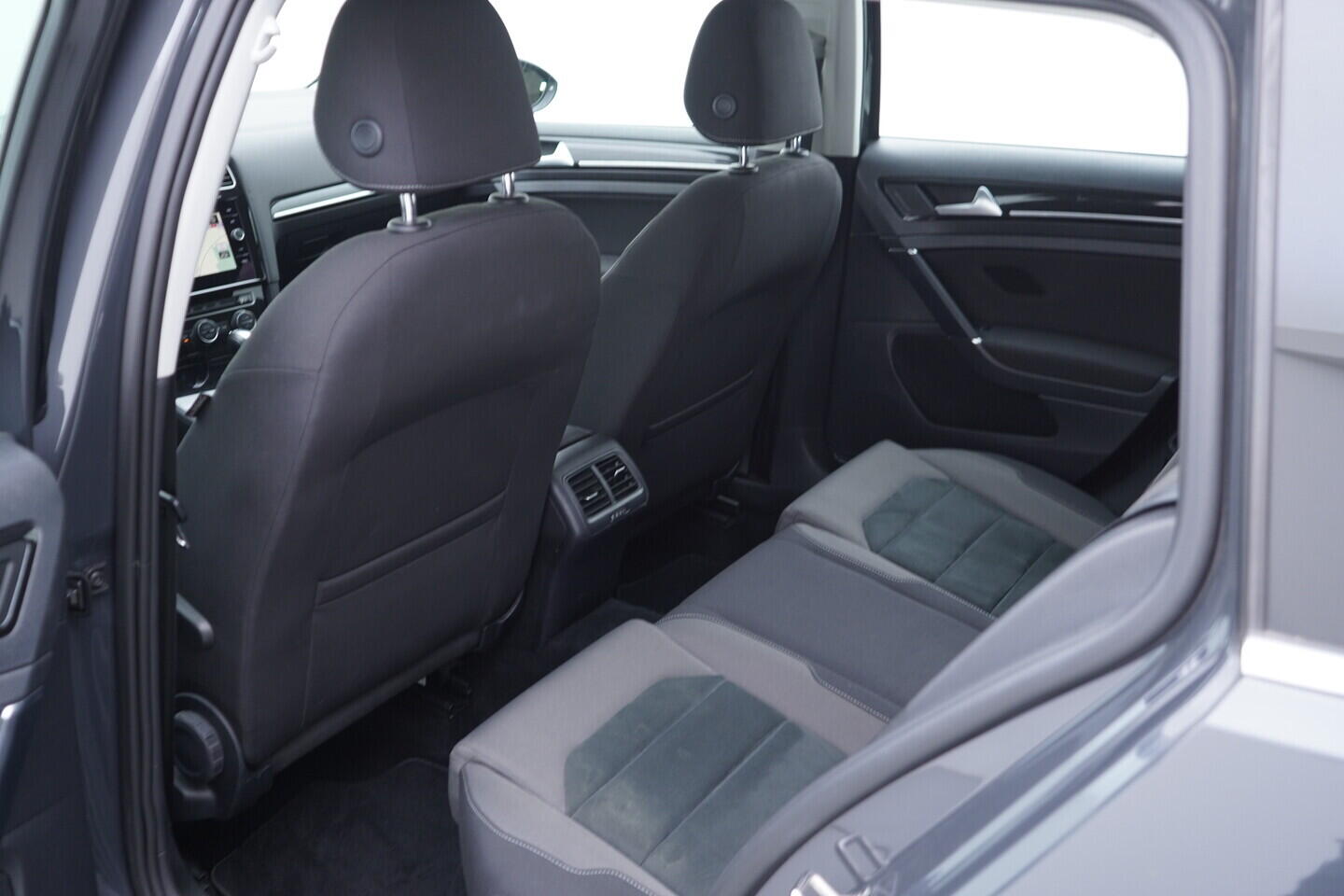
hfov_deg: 53.1
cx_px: 672
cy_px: 448
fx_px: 1344
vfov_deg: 36.9
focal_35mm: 36
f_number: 2.8
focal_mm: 24
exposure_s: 1/40
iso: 320
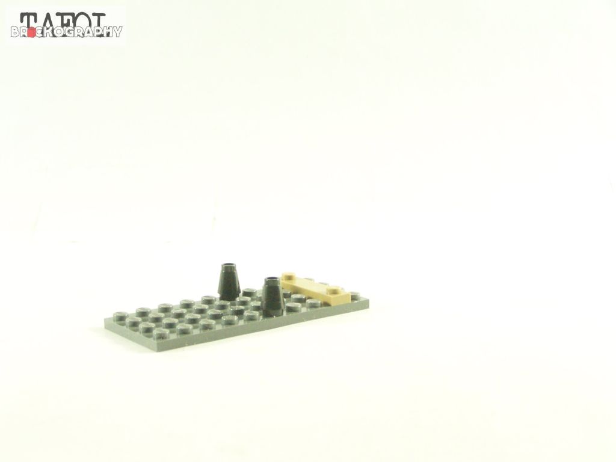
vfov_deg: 21.9
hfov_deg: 29.0
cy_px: 231
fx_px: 1192
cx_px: 308
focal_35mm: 67
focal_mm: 11.1
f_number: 3.2
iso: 400
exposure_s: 1/60
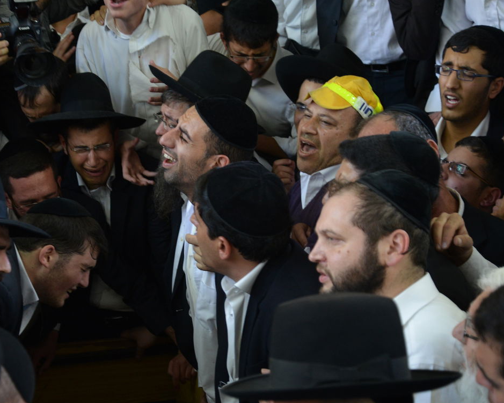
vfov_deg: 16.9
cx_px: 204
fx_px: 1357
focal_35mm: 91
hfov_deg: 21.0
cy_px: 240
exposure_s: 1/80
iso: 1250
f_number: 4.5
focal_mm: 65
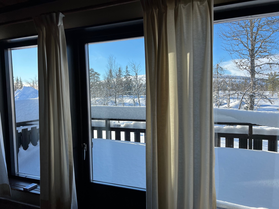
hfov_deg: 67.3
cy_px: 104
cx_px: 140
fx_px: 210
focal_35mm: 26
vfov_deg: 53.1
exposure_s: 1/1183
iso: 50
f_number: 1.5
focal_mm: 5.7
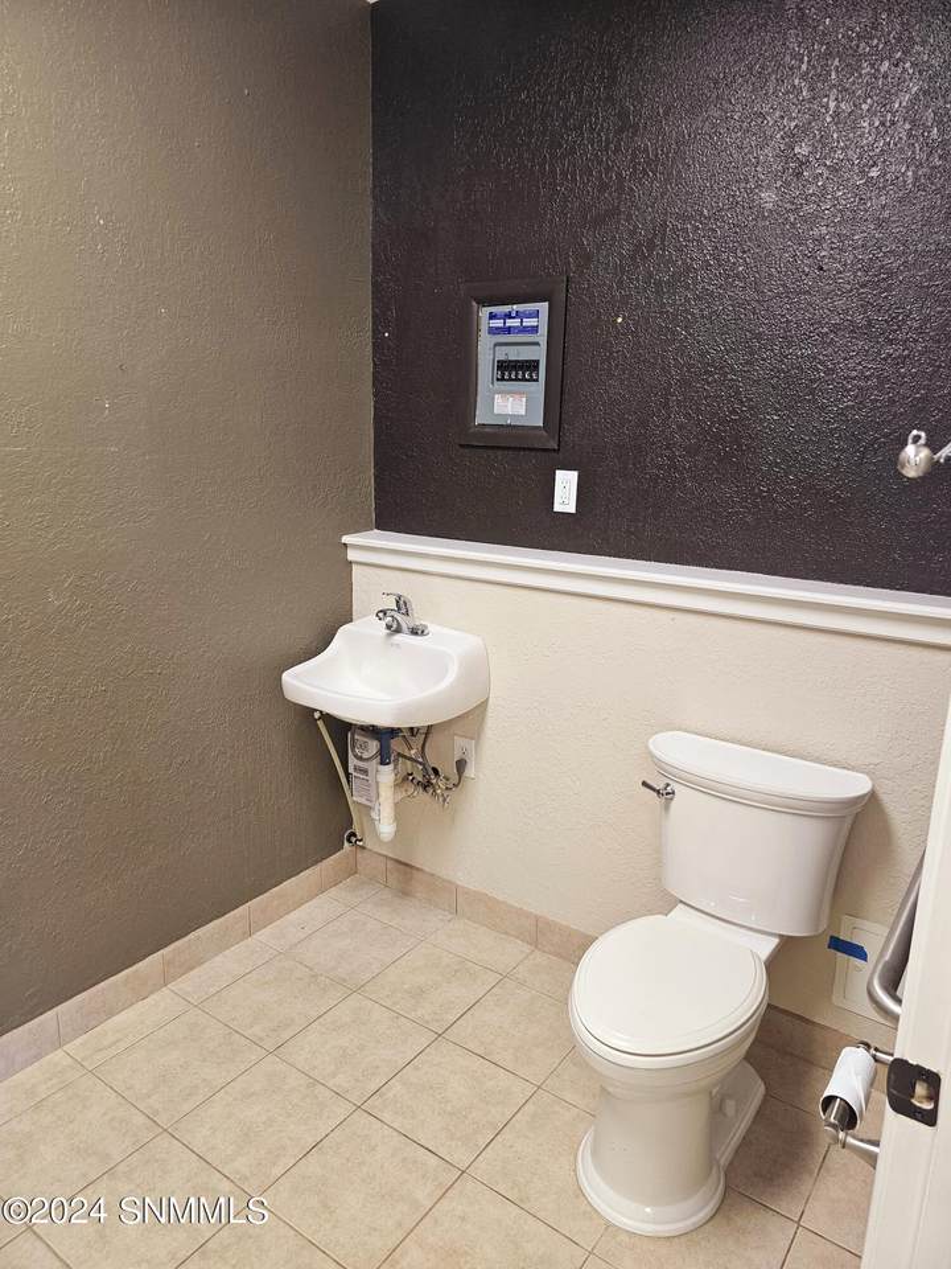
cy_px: 634
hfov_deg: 58.9
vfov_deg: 73.9
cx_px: 476
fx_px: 843
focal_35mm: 23
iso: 250
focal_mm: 6.3
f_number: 1.7
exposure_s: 1/120
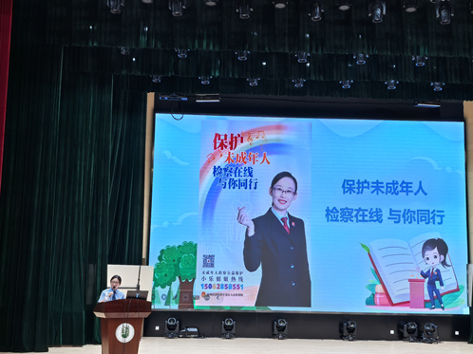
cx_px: 256
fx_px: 642
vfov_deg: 30.8
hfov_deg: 40.4
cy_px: 189
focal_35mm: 47
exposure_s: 1/100
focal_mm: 5.75
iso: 200
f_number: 4
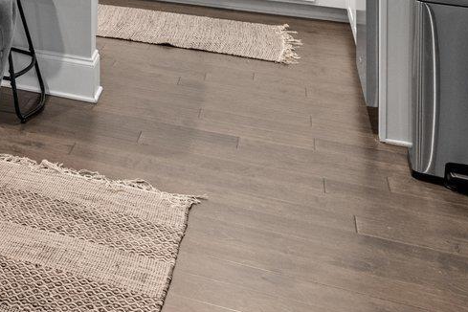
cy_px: -250
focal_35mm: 67
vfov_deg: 16.8
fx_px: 871
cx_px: -209
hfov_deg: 24.4
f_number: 8
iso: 320
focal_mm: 16
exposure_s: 1/15
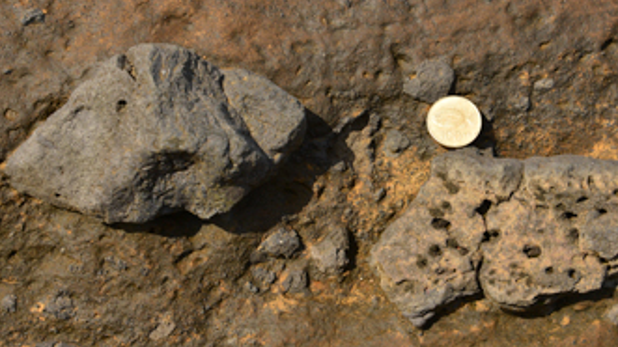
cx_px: 340
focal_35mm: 94
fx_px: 1540
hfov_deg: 22.7
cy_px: 158
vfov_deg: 12.9
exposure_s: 1/200
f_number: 9
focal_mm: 66
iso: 160
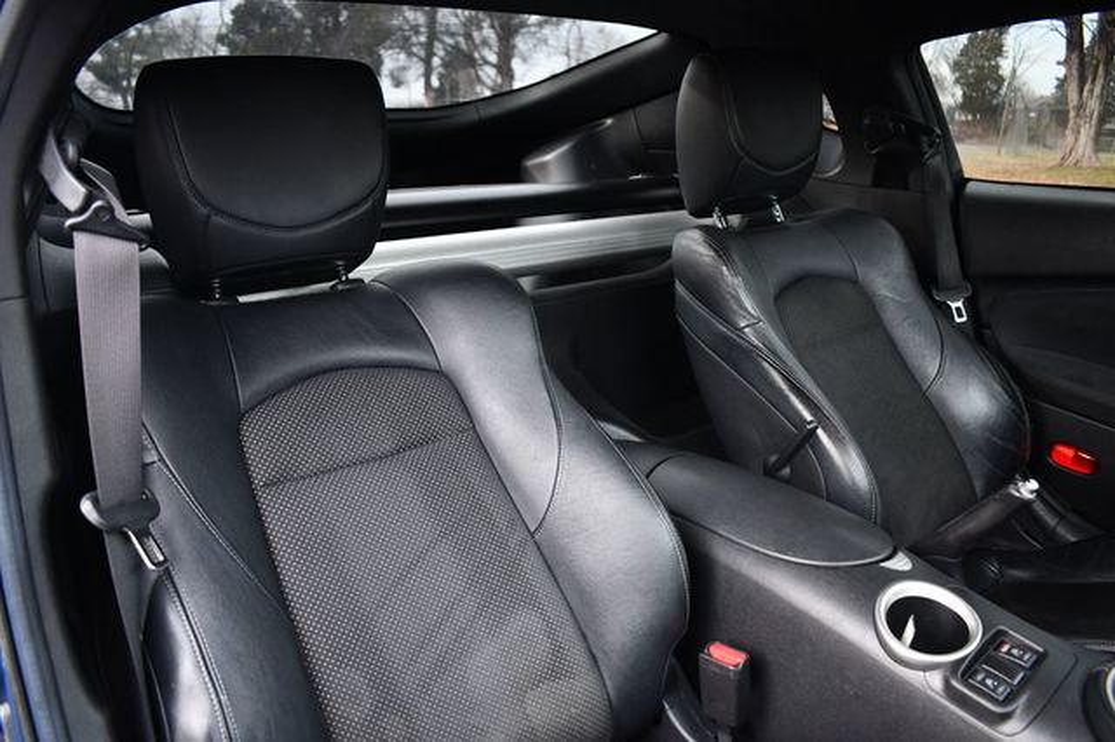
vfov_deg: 47.9
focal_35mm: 27
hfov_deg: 67.4
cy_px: 371
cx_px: 558
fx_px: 836
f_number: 3.5
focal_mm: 18
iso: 800
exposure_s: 1/200
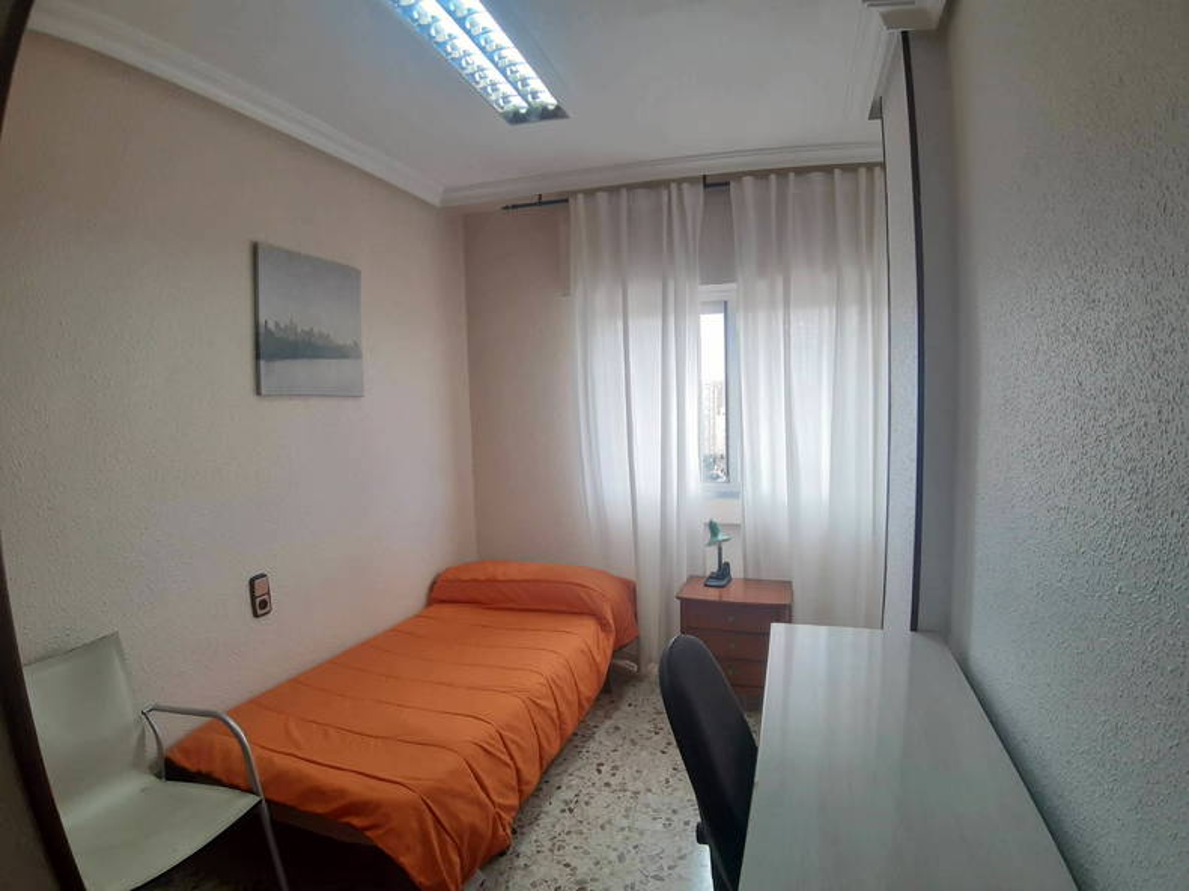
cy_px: 446
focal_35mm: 18
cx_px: 594
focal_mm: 1.87
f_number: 2.4
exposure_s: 1/50
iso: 80
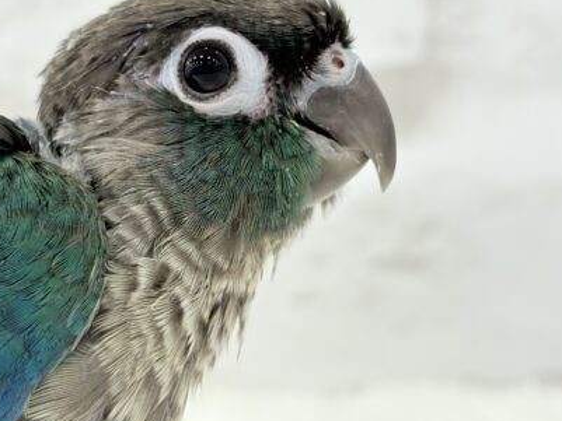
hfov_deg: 23.5
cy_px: 172
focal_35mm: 83
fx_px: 1348
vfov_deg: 17.8
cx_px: 202
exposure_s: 1/100
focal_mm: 5.96
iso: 80
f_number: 1.6
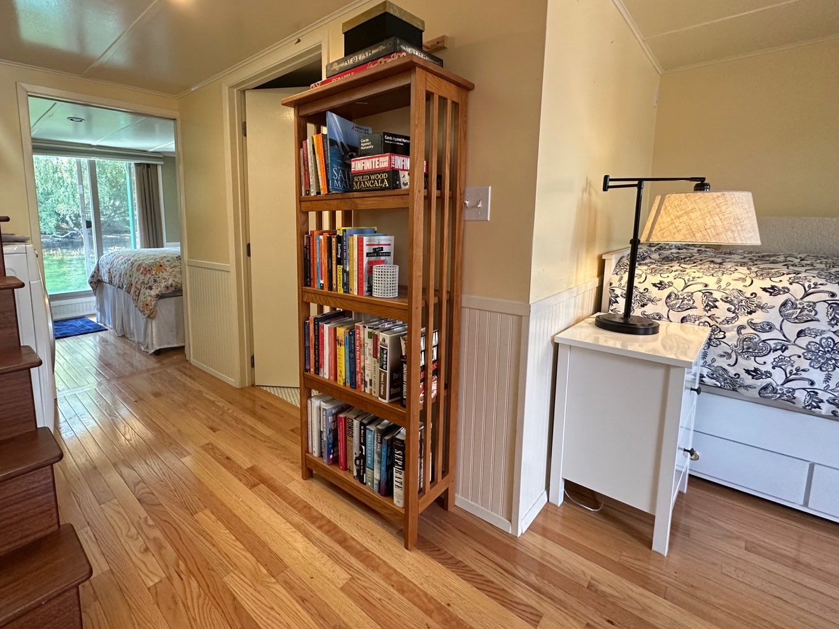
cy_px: 276
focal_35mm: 17
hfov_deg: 90.0
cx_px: 341
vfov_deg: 74.4
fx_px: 412
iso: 200
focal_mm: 2.22
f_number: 2.2
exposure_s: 1/120
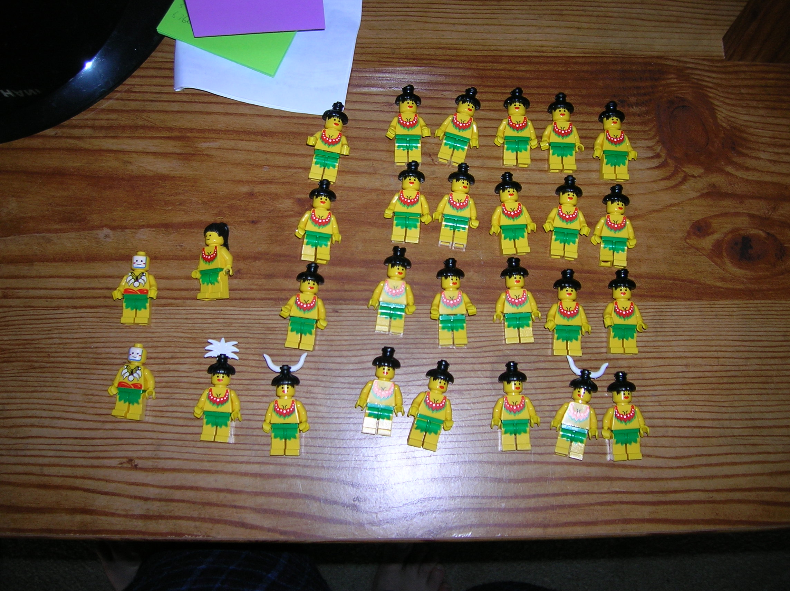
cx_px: 395
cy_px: 296
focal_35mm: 34
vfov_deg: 41.7
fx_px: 775
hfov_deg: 54.0
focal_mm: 5.7
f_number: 2.9
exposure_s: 1/60.1
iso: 50
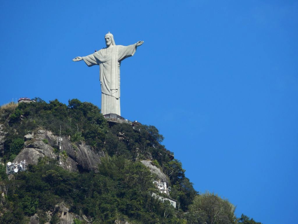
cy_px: 112
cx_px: 149
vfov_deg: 2.2
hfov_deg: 2.9
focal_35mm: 675
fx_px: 5811
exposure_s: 1/500
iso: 125
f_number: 5.8
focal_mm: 120
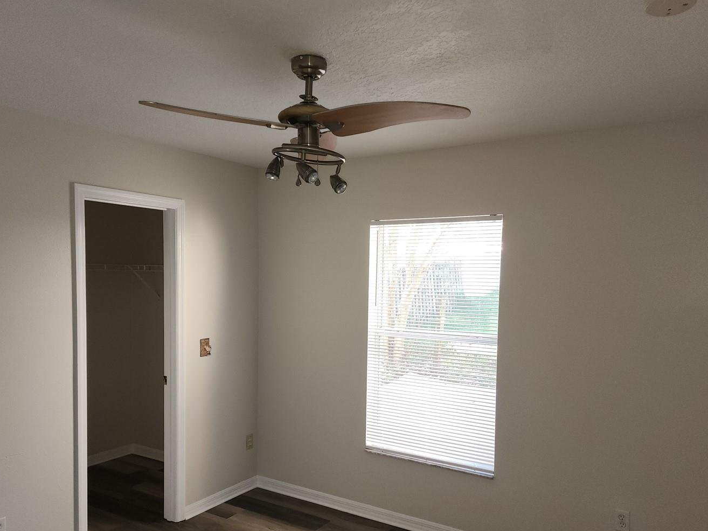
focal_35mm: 28
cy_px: 311
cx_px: 354
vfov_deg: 49.5
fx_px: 573
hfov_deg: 63.4
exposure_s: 1/60
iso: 80
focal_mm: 6.4
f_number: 1.8
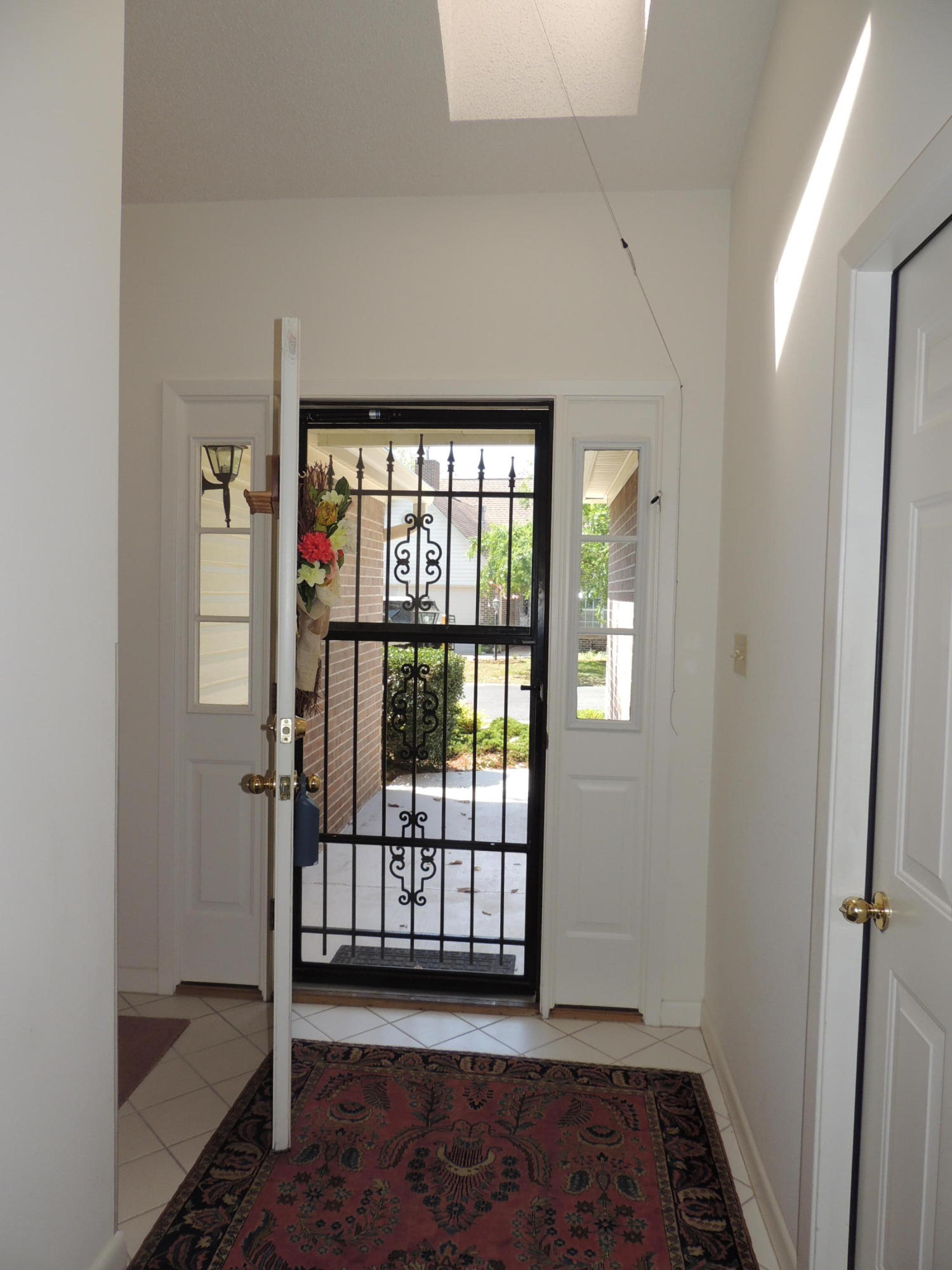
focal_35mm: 24
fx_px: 880
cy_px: 635
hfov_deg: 56.8
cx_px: 476
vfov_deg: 71.6
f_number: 3
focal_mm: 4.3
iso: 100
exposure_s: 1/160
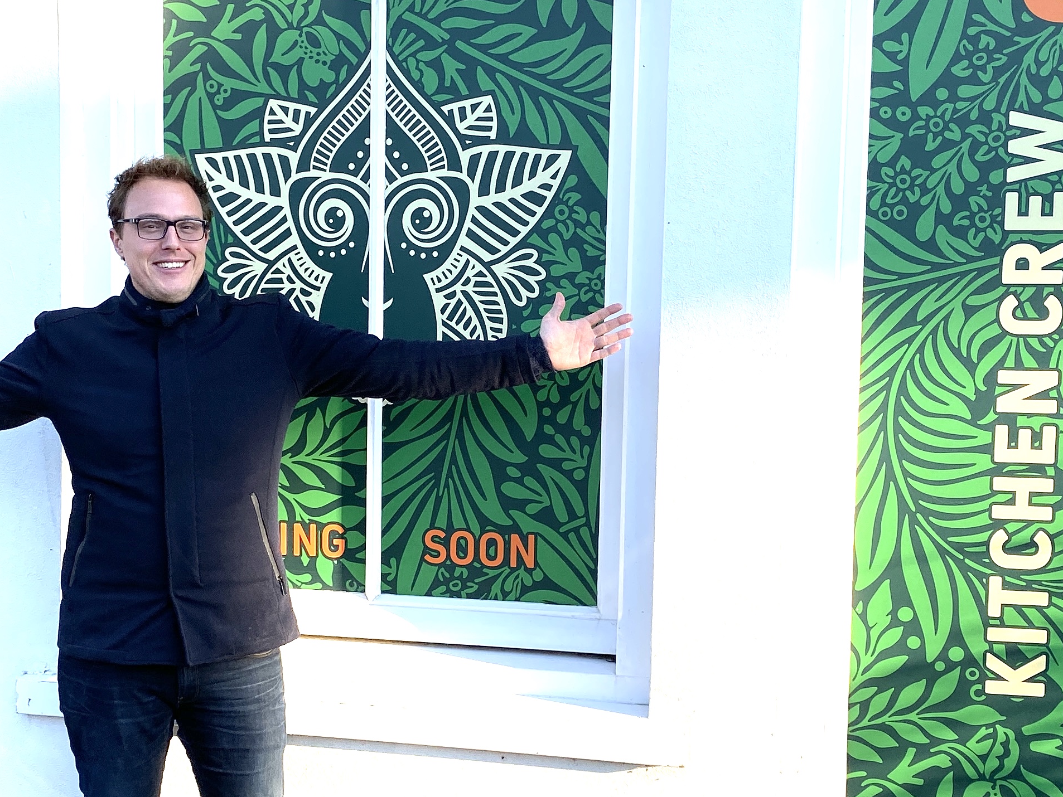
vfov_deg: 26.5
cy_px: 474
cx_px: 432
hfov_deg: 34.8
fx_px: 1689
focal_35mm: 55
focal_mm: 4.25
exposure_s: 1/927
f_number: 1.8
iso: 32
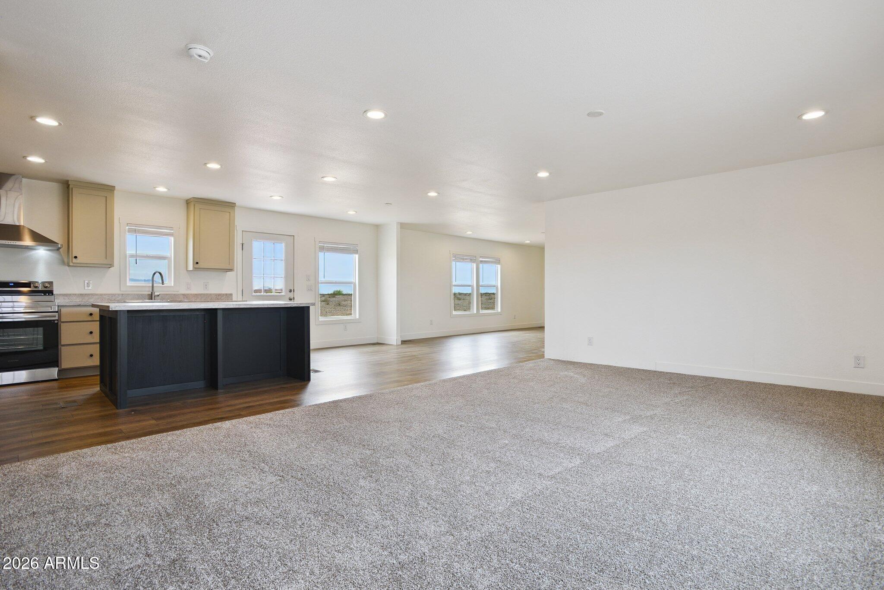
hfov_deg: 93.3
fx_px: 417
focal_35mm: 17
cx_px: 442
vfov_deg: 70.5
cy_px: 295
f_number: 9
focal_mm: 17
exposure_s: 1/100
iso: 320
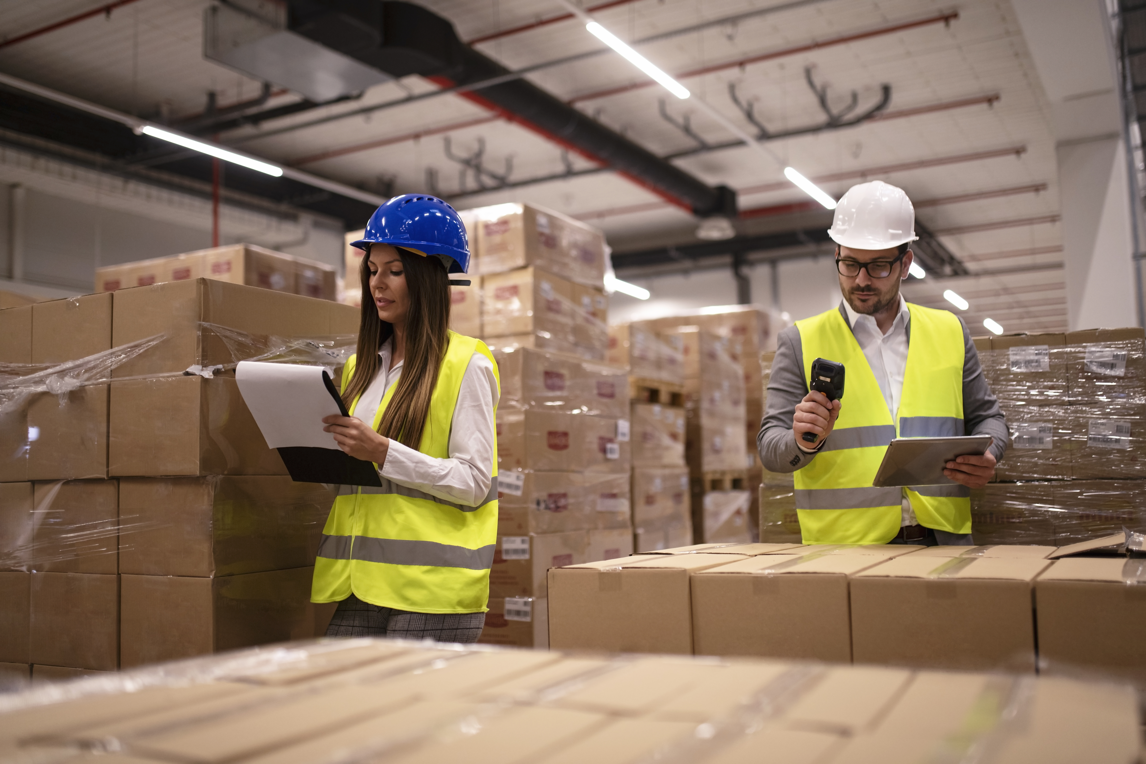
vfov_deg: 37.9
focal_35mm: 35
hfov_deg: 54.4
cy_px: 382
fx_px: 1114
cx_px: 573
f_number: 1.4
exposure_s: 1/250
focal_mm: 35
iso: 640
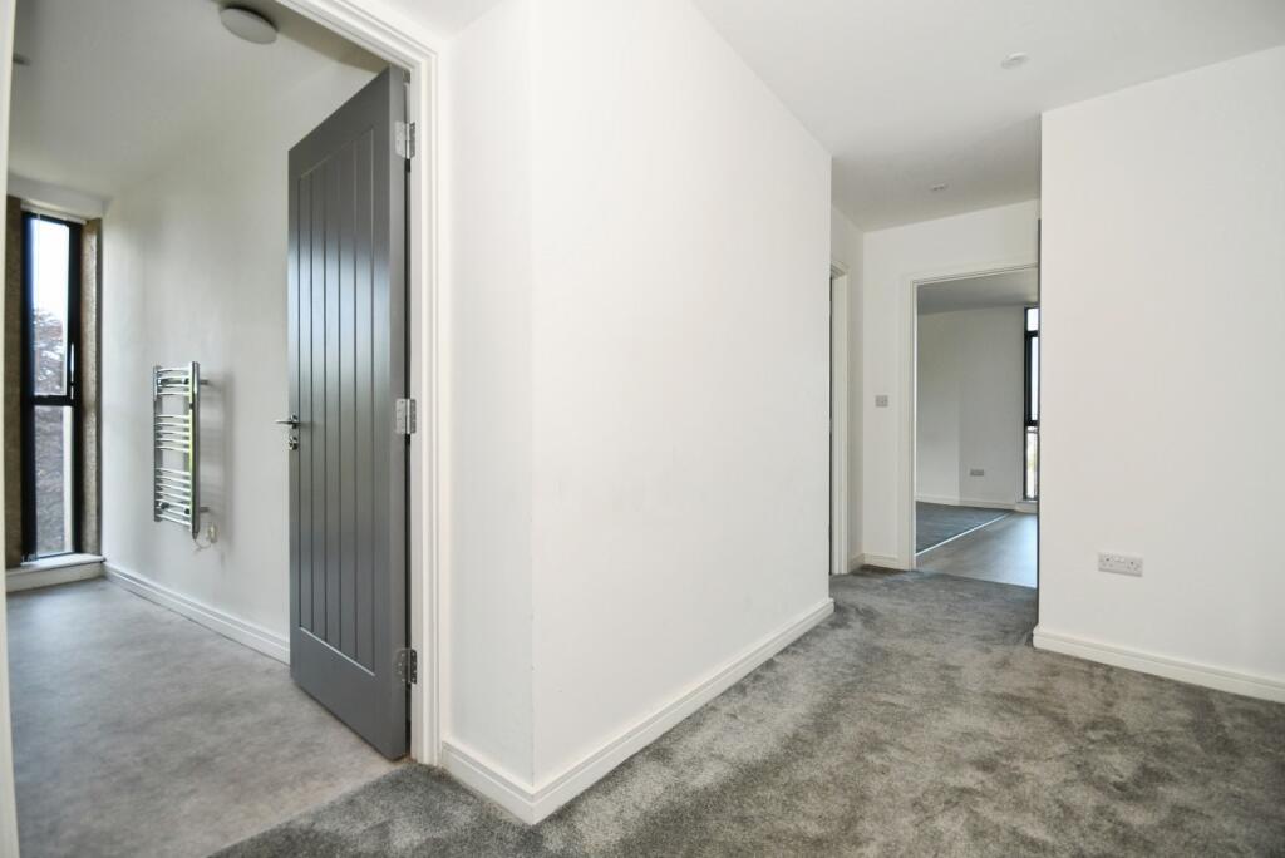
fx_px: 536
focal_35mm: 15
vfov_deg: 77.4
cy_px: 429
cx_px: 642
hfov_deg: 100.4
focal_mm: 10
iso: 400
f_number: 8
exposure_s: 1/60
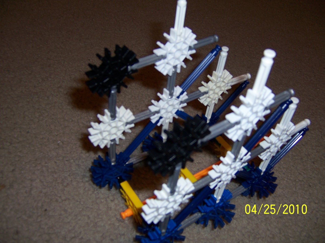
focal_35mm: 33
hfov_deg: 55.4
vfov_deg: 42.9
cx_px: 162
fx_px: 310
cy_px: 122
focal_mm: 5.5
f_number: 2.8
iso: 80
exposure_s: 1/60
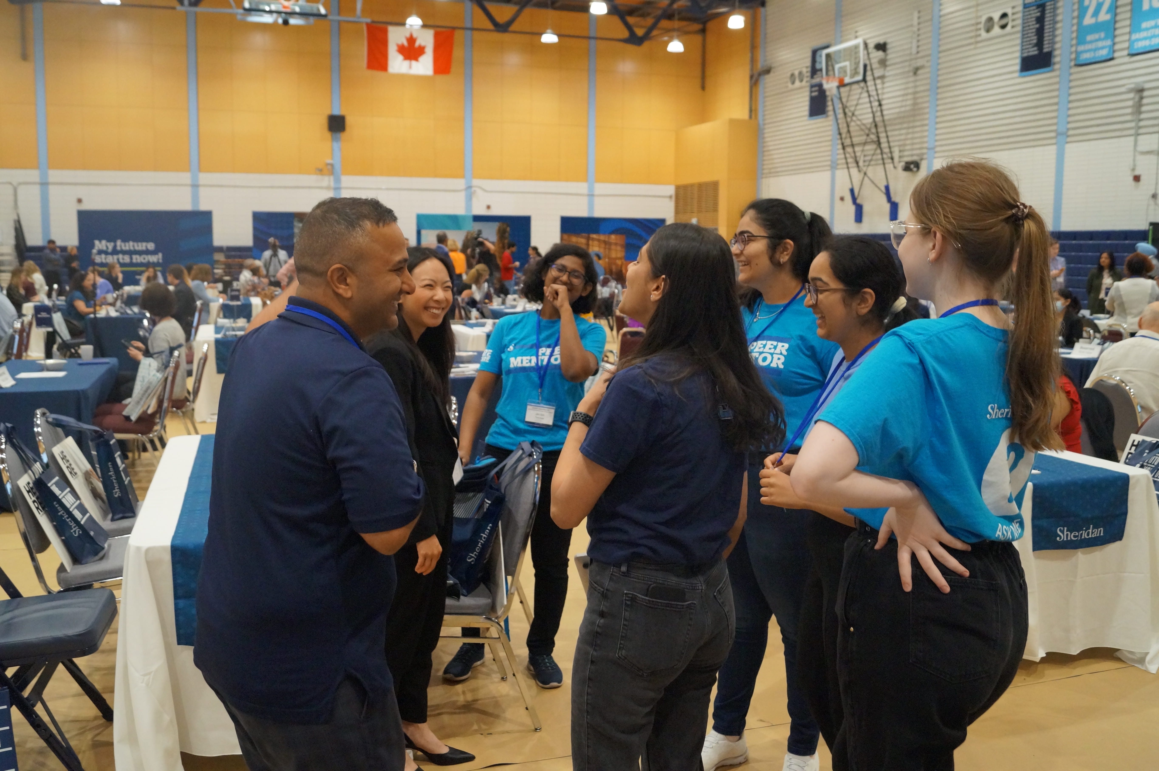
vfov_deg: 39.9
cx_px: 580
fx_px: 1062
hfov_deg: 57.2
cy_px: 386
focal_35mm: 33
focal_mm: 22
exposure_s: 1/160
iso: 2000
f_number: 4
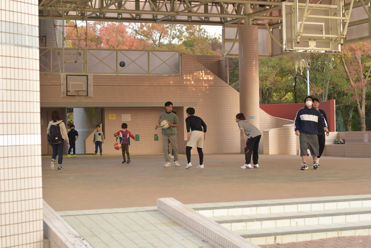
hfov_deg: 27.0
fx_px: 773
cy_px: 124
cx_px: 186
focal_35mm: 75
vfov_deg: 18.2
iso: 1000
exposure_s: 1/640
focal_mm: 50
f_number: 2.8
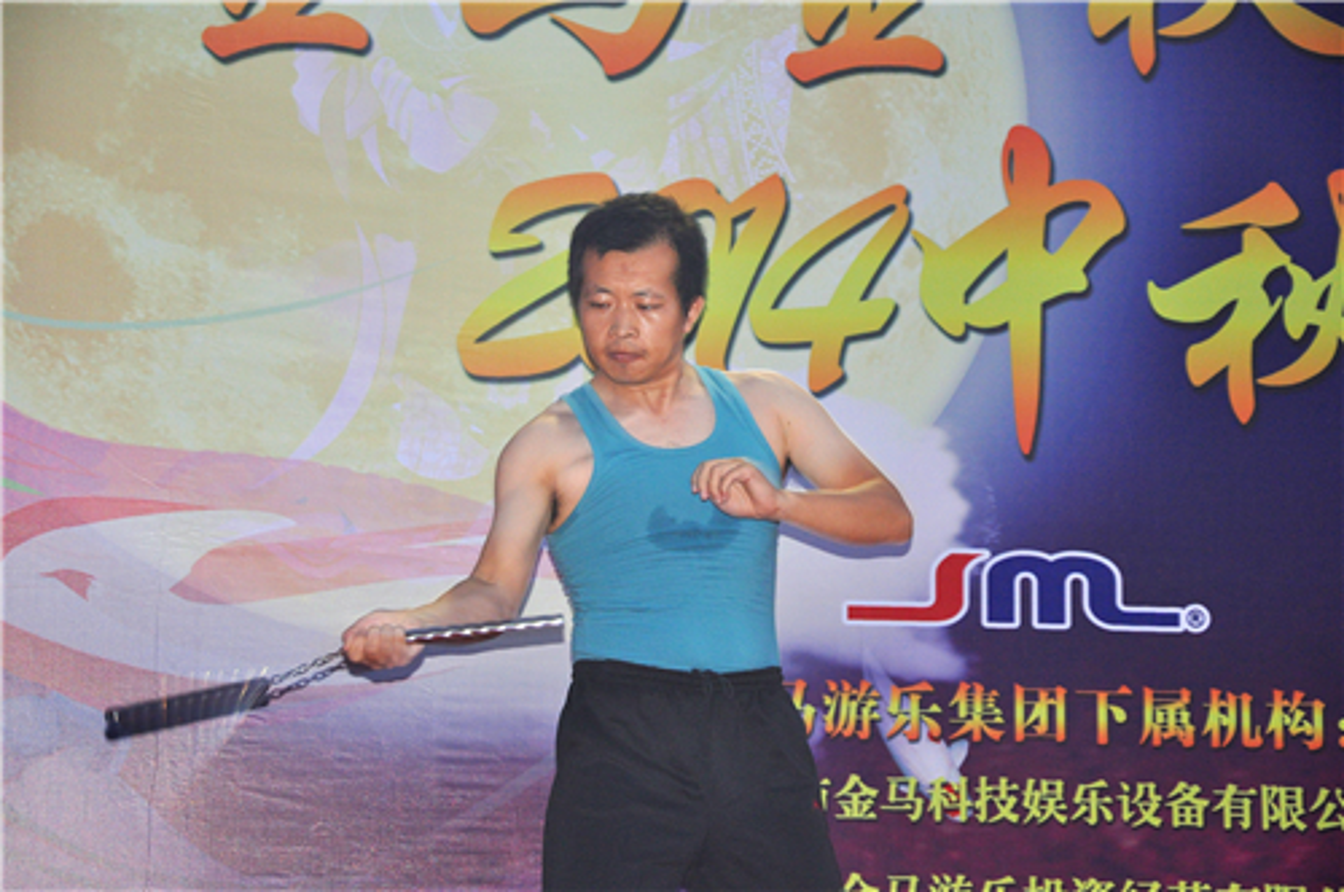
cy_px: 446
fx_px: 4474
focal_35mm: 120
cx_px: 672
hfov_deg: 17.1
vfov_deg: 11.4
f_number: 5.3
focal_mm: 80
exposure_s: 1/60
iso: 800
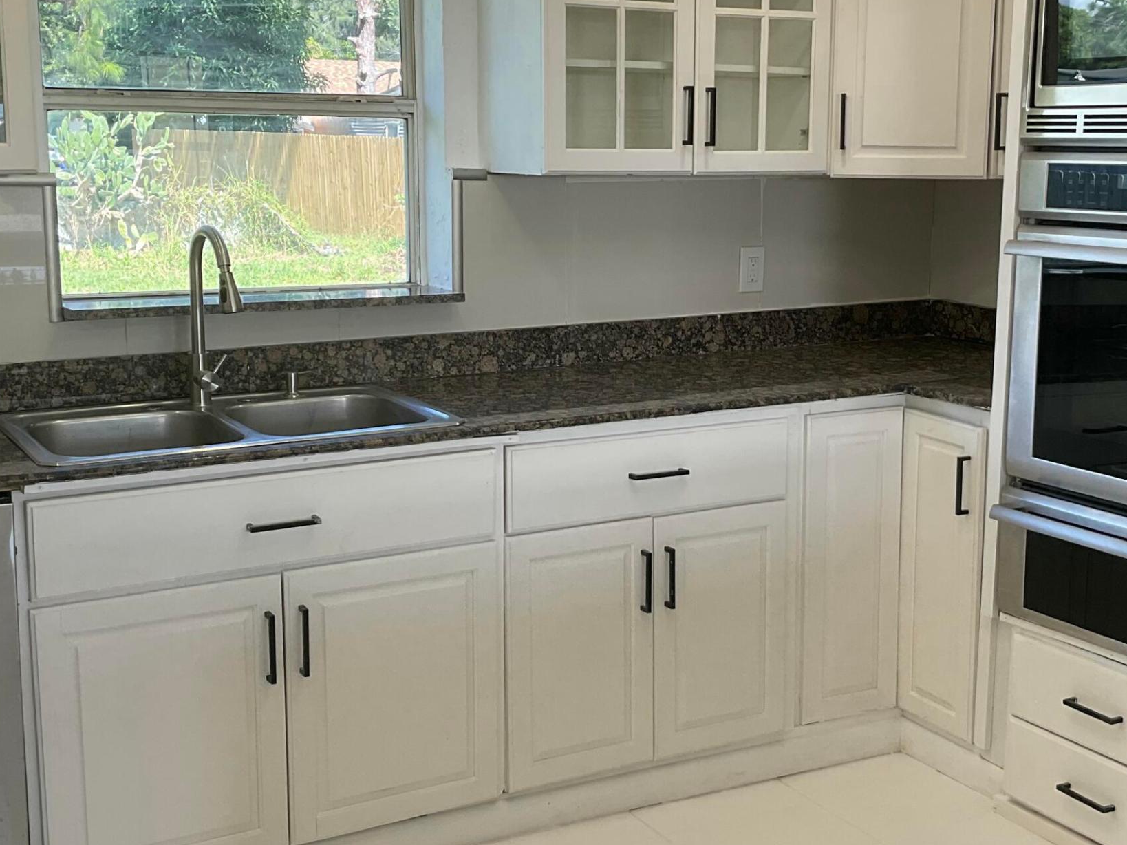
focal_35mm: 51
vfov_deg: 28.5
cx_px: 664
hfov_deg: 37.4
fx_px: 1660
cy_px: 395
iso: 16
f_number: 1.8
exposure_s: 1/120
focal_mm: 3
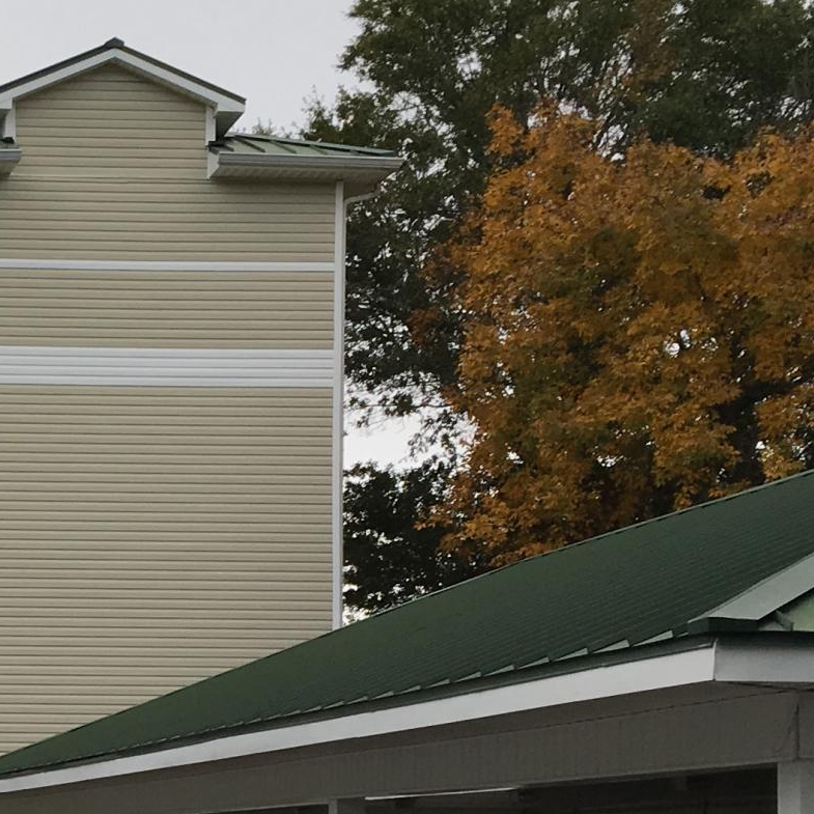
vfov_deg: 17.3
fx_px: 2607
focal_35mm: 98
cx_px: -325
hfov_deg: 16.5
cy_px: 852
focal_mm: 4.15
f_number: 2.2
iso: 25
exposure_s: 1/509
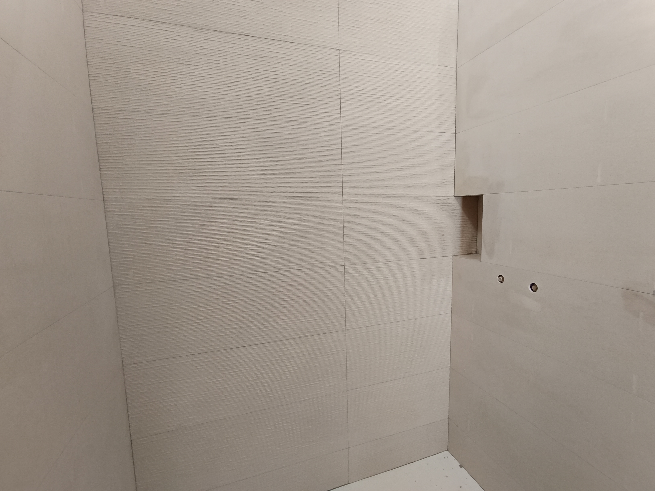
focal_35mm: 16
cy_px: 246
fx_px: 303
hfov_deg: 94.5
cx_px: 328
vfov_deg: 78.1
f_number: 2.2
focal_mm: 1.65
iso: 346
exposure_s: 1/33.3
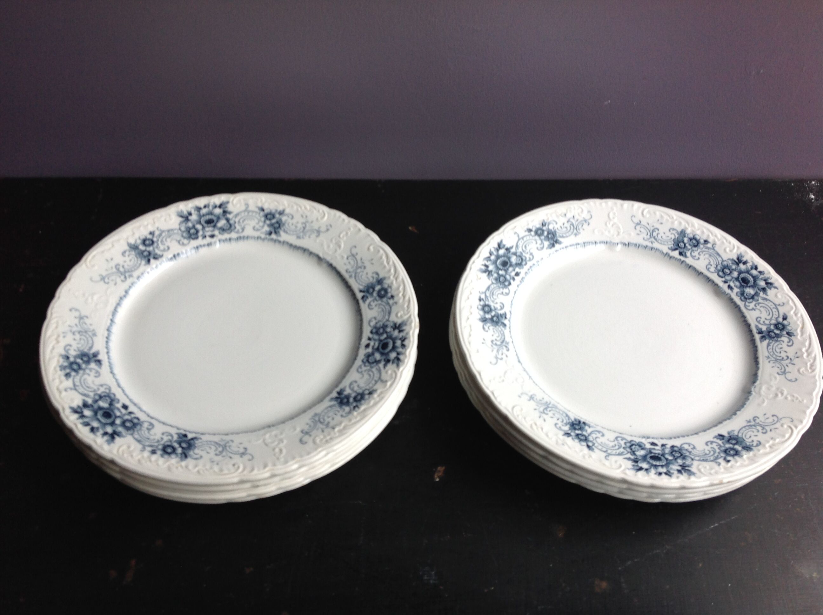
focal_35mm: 35
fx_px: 831
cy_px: 308
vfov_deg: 40.6
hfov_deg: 52.7
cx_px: 412
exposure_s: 1/15
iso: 50
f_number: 2.4
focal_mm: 4.28
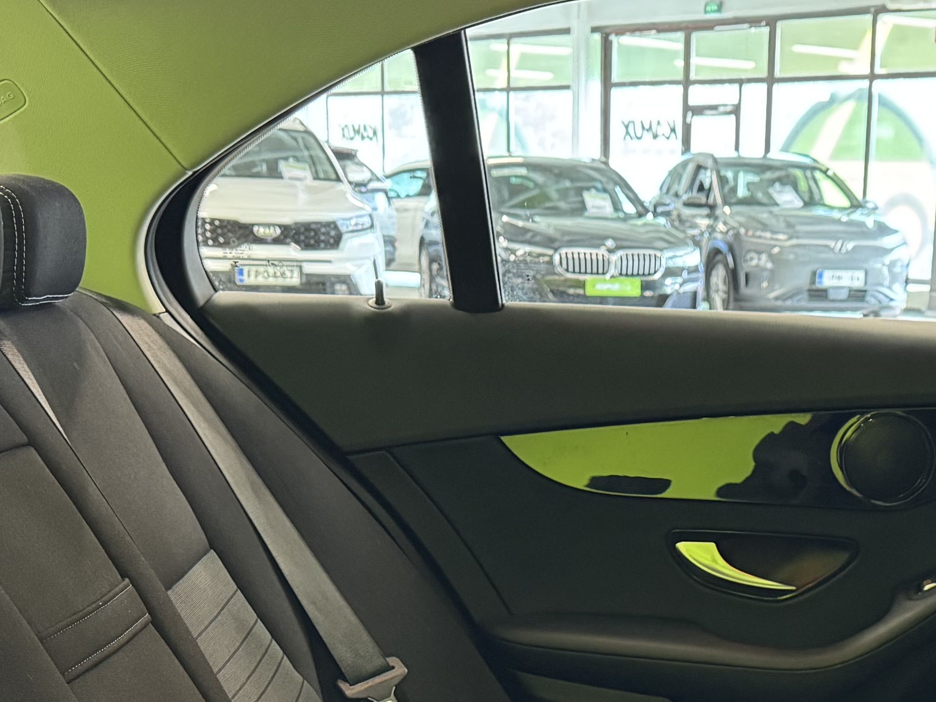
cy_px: 861
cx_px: 672
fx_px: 1839
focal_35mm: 68
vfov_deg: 20.2
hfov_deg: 28.2
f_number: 1.78
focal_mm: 6.76
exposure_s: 1/33
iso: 640
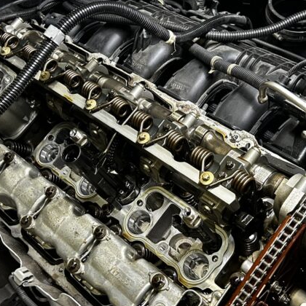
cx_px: 157
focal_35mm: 56
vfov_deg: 30.3
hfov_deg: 30.6
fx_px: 560
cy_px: 99
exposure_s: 1/52
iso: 400
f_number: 1.5
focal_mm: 5.7
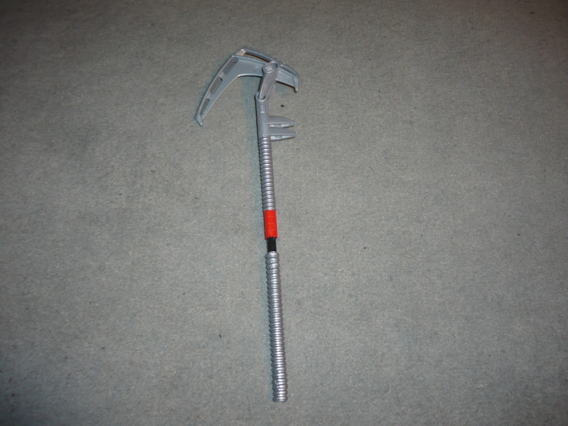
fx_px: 574
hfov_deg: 52.6
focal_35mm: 35
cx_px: 284
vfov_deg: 40.7
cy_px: 213
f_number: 2.8
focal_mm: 5.8
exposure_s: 1/30
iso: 100
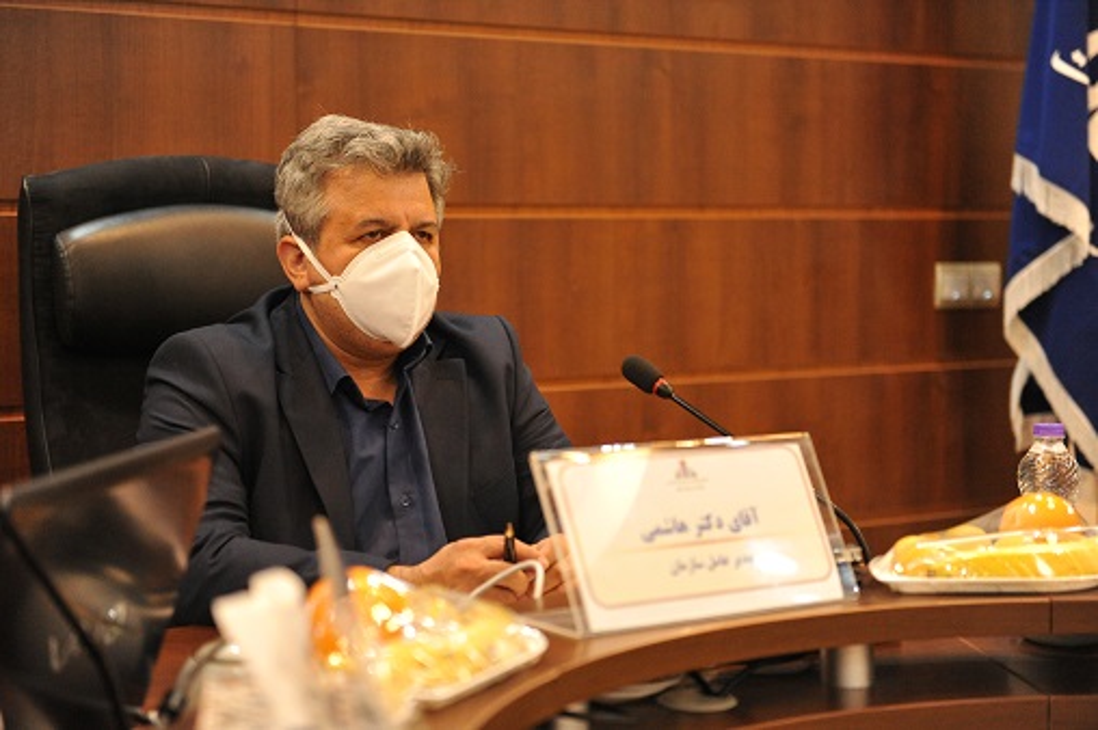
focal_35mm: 70
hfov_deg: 28.9
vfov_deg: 19.4
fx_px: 2134
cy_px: 365
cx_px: 549
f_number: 2.8
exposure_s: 1/640
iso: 8000
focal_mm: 70
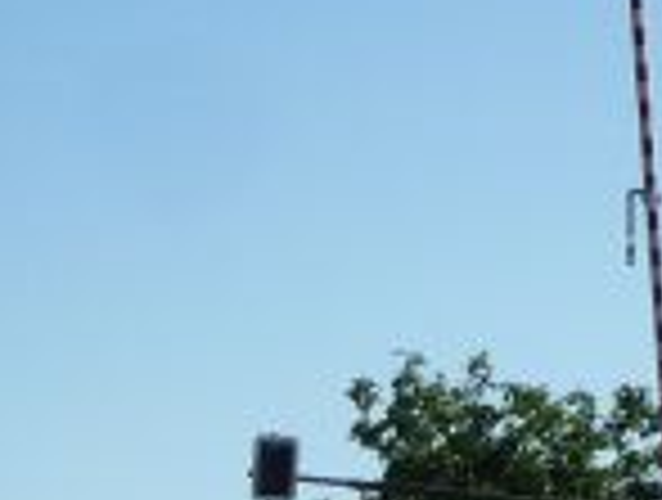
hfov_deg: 11.8
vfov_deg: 8.7
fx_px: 3182
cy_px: 784
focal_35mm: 166
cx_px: 63
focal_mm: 5.2
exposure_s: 1/640
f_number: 5.6
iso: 100
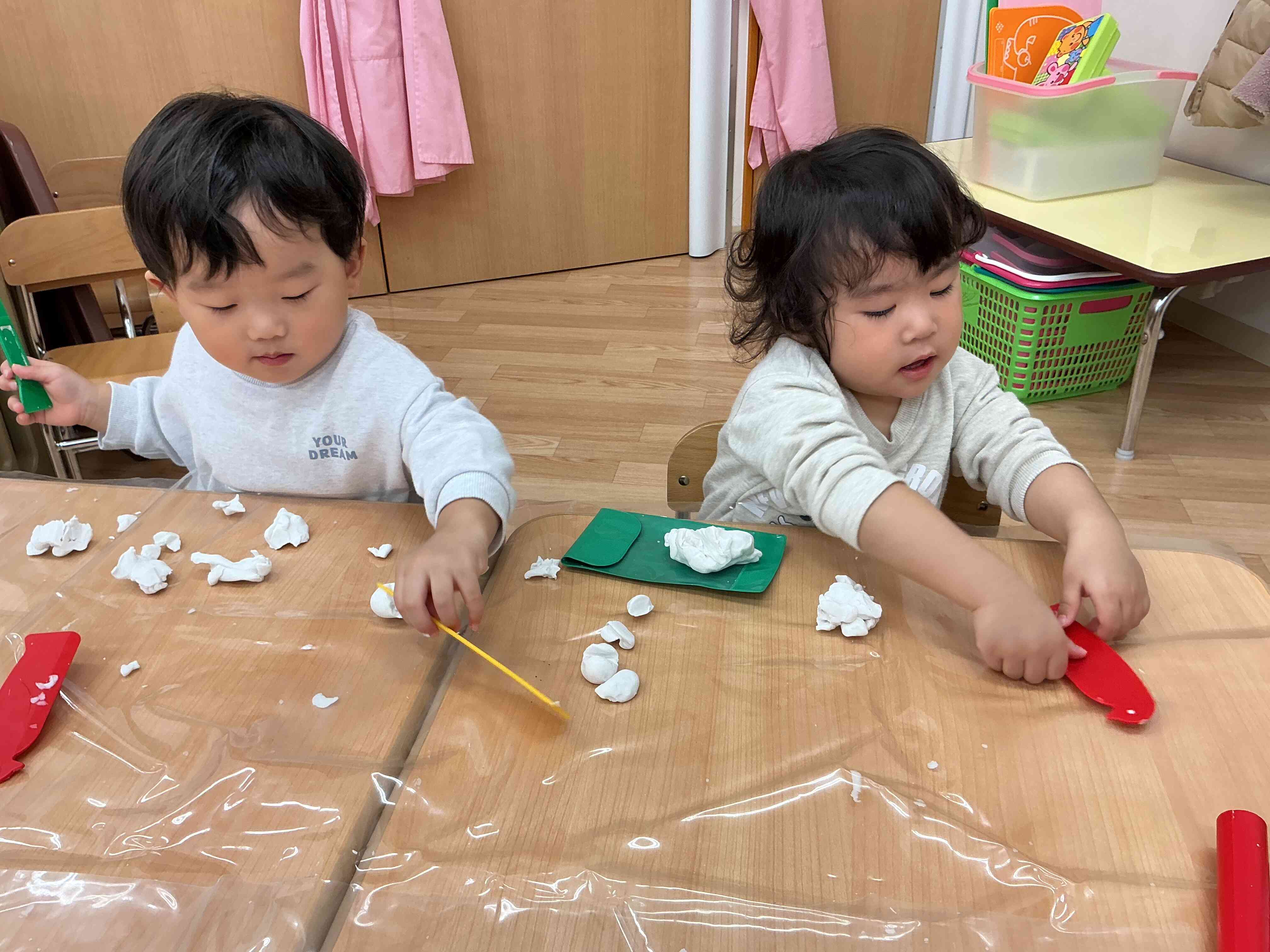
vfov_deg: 48.2
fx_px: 1064
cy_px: 476
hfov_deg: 61.7
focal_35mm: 29
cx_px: 635
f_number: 1.8
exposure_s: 1/60
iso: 40
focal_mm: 3
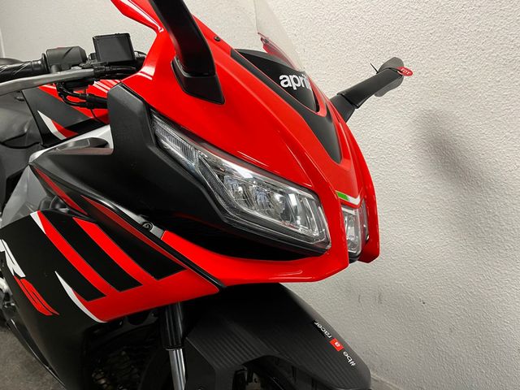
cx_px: 260
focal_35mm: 26
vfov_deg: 53.1
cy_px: 195
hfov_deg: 67.3
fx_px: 391
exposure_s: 1/50
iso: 125
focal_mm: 5.1
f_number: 1.6
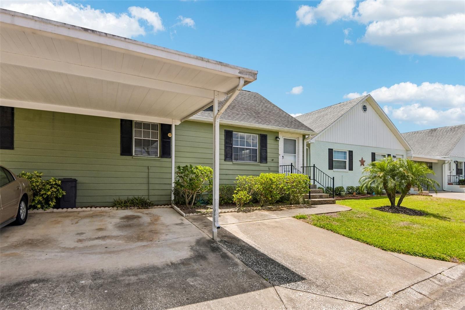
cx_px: 232
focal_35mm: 19
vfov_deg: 64.5
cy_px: 155
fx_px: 245
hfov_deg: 86.9
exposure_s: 1/1250
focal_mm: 19
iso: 400
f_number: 8
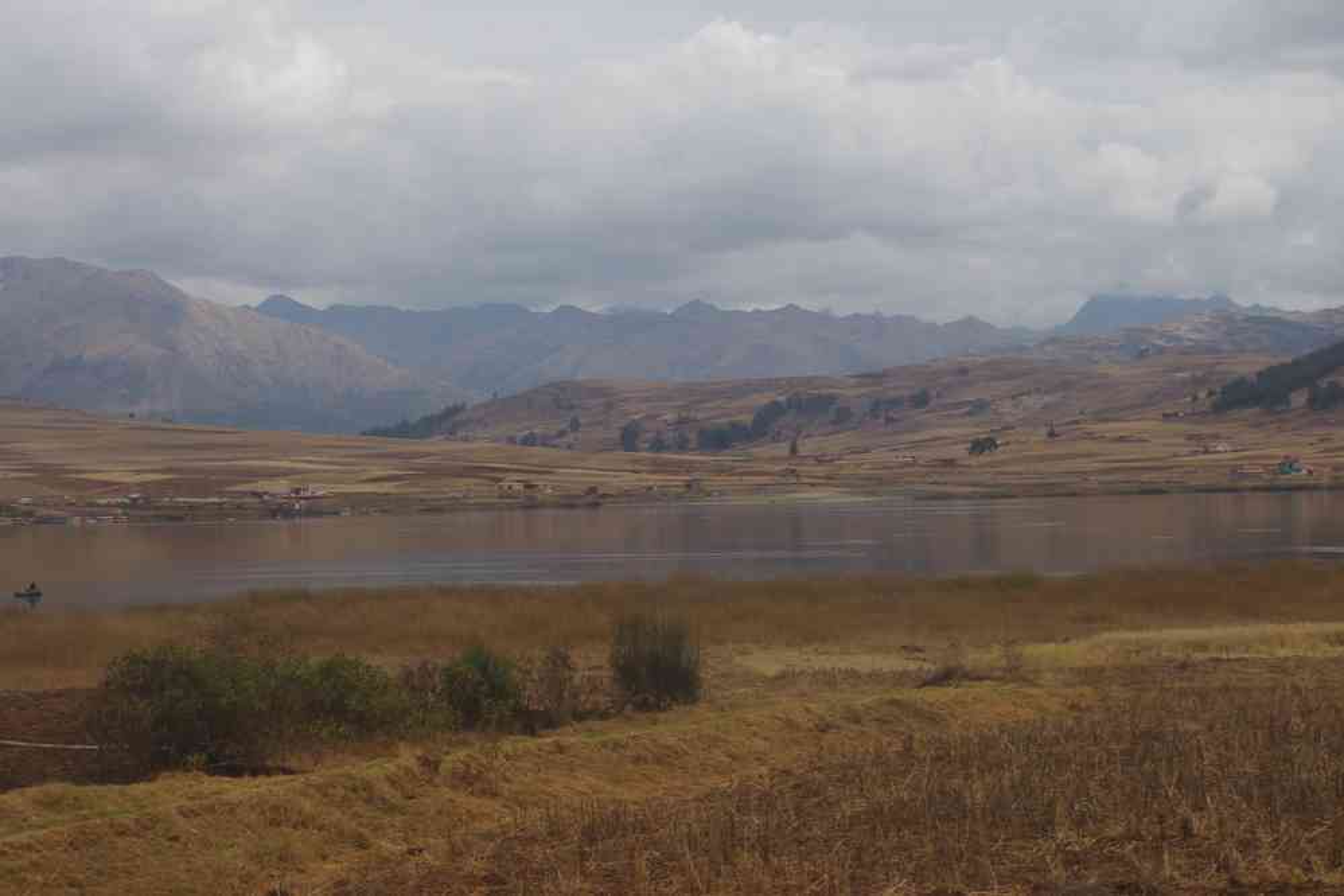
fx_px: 3080
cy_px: 448
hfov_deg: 24.6
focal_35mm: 82
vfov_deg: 16.6
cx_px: 672
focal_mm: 55
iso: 200
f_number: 11
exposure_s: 1/125
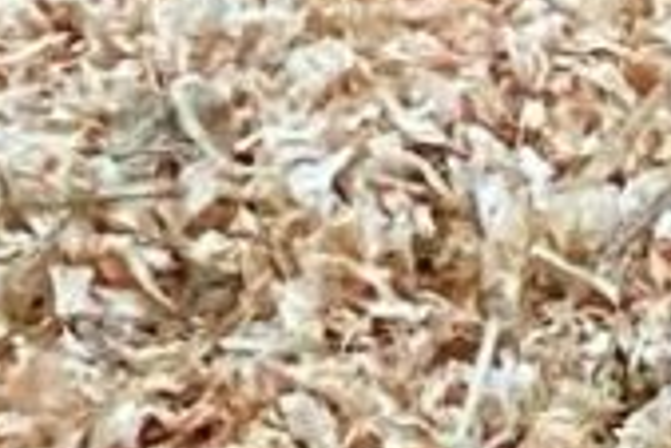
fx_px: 6119
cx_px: 1914
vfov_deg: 4.1
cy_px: 1209
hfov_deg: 5.9
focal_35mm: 328
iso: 160
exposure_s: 1/121
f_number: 2
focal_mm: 6
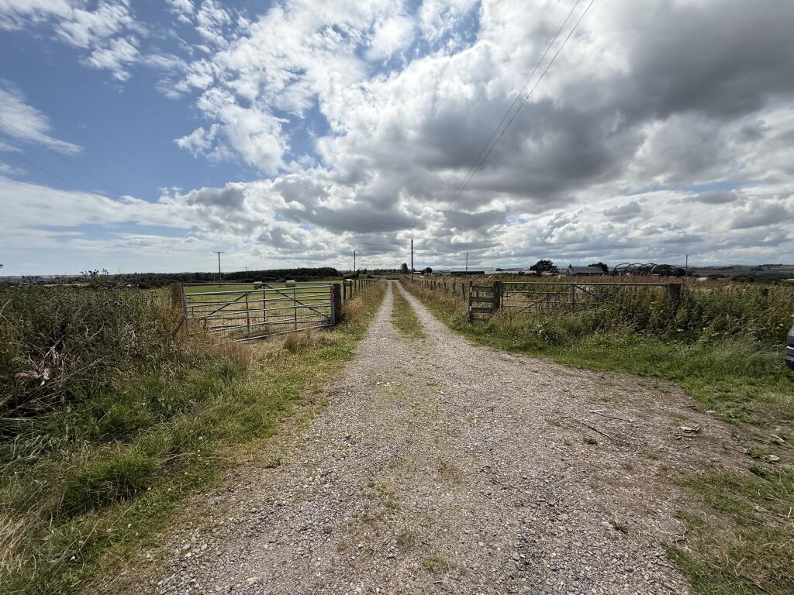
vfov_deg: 85.7
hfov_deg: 102.1
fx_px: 321
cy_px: 298
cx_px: 397
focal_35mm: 14
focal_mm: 2.22
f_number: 2.2
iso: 50
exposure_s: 1/4425
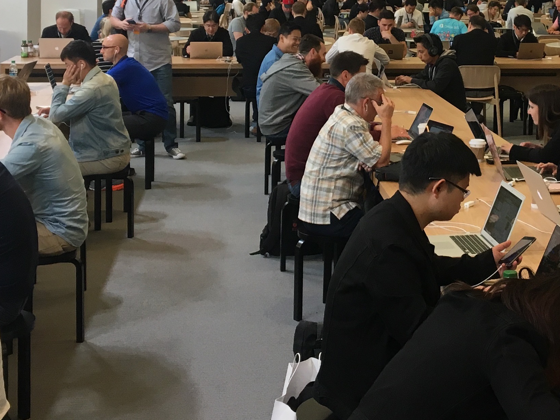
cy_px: 30
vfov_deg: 20.2
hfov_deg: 27.2
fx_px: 1149
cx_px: 394
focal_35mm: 71
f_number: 2.2
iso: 25
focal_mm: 4.15
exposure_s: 1/30
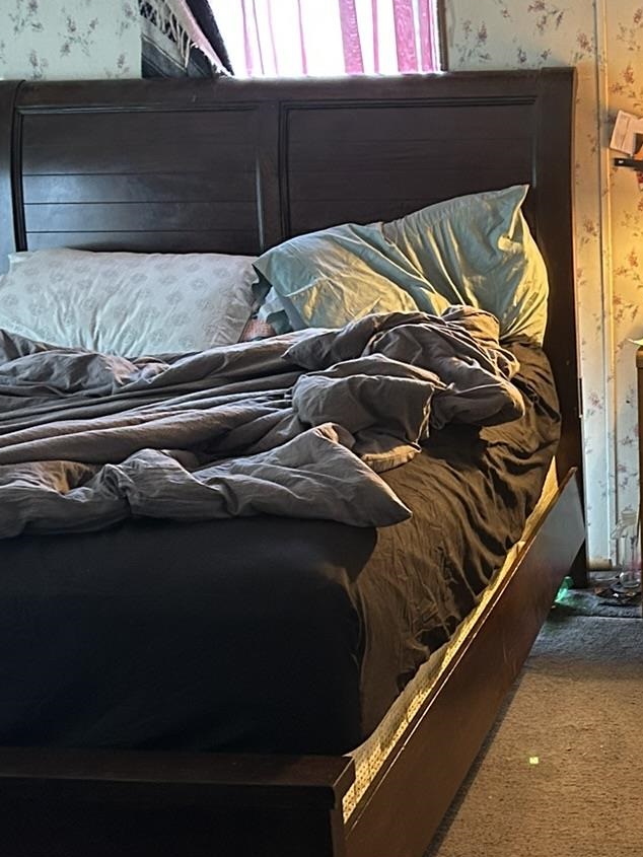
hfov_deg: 22.5
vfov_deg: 30.7
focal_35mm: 63
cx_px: 633
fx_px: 1560
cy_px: 454
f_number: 1.5
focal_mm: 5.7
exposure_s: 1/41
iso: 500
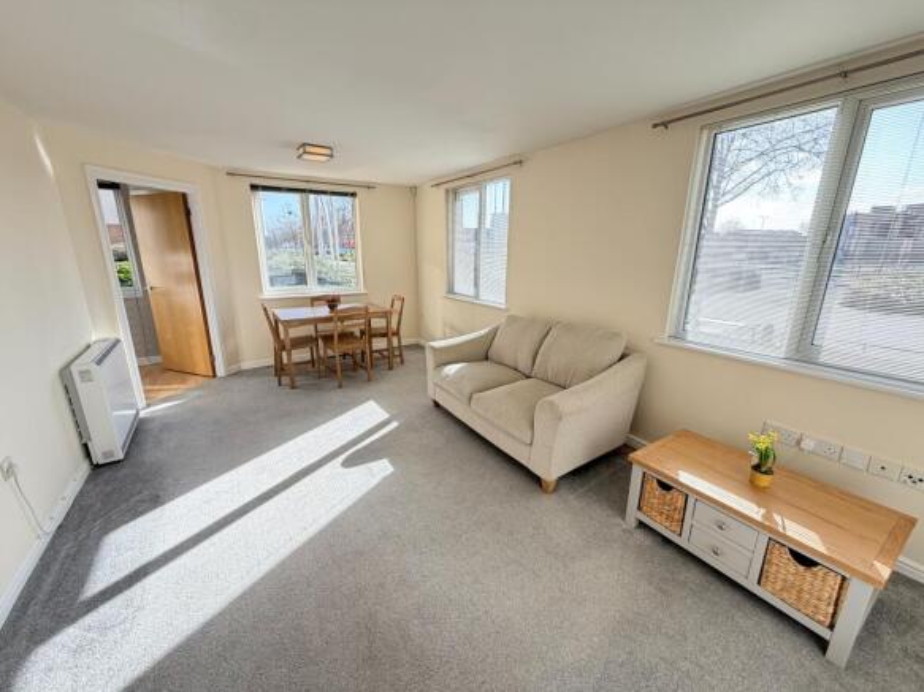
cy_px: 346
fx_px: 374
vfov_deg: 85.7
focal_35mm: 14
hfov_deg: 102.1
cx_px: 462
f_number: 2.2
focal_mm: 2.22
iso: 80
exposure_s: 1/121
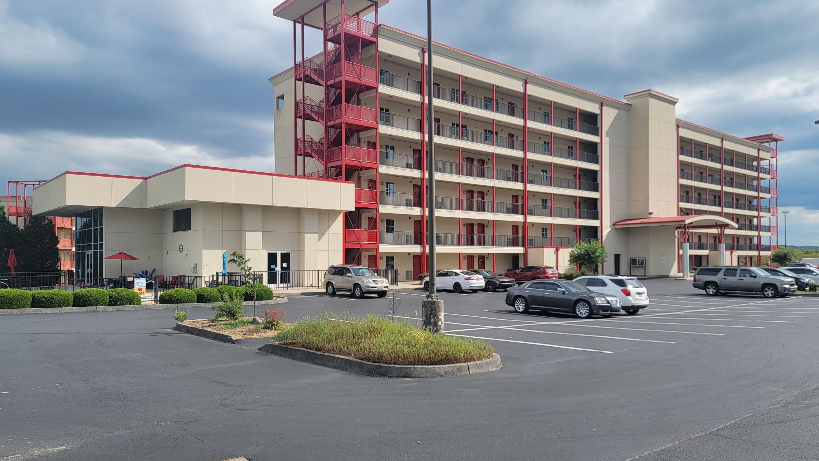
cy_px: 245
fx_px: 586
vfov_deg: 42.9
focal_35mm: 27
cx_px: 406
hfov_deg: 69.9
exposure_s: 1/981
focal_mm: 6.7
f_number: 1.8
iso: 16
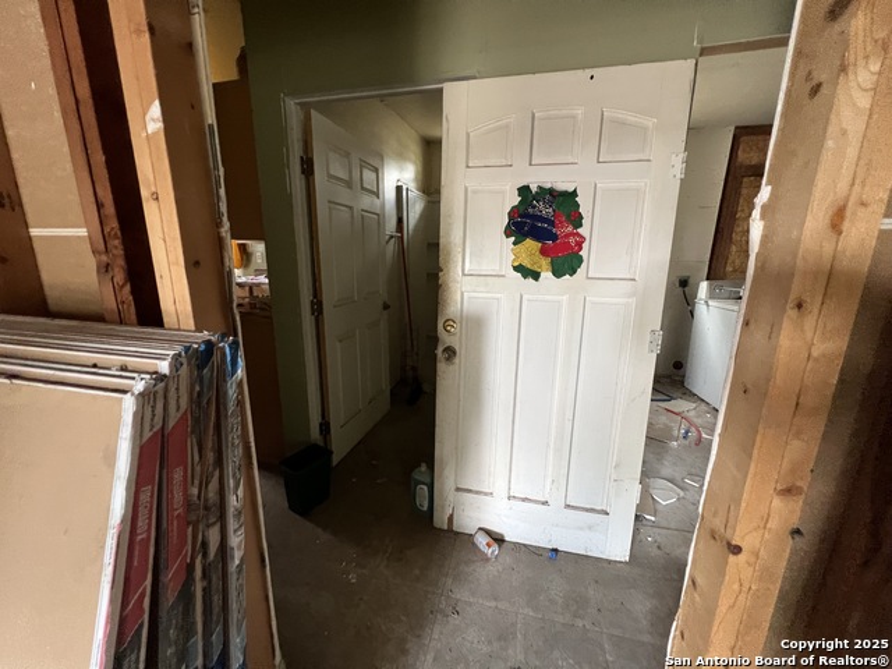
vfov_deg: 89.9
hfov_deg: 106.2
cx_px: 446
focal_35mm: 13
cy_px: 334
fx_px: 335
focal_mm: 1.57
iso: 400
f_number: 1.8
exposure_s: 1/60
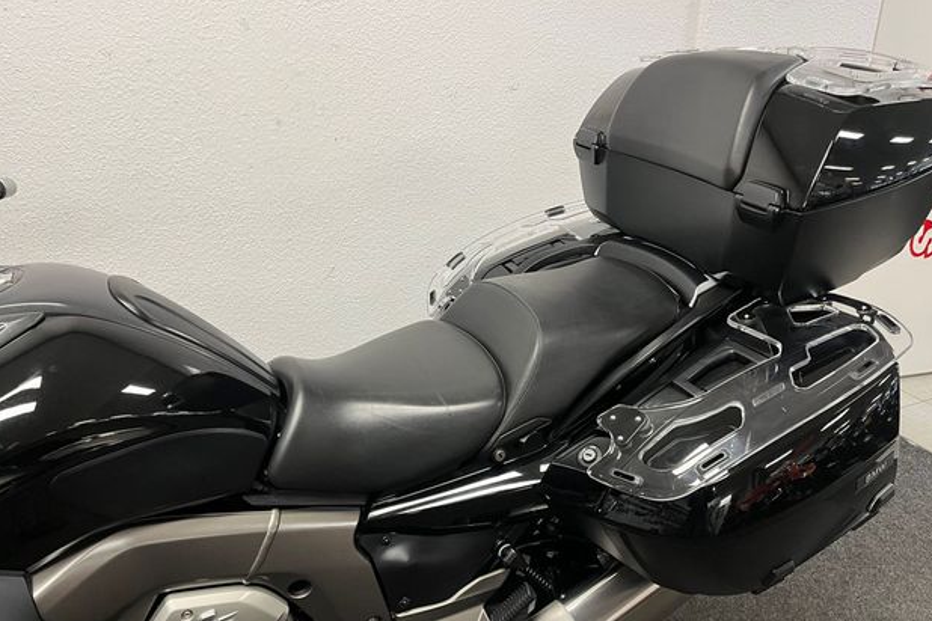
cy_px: 356
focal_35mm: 28
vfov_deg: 46.3
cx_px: 480
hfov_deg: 65.5
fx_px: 725
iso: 100
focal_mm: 5.1
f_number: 1.6
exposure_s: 1/50
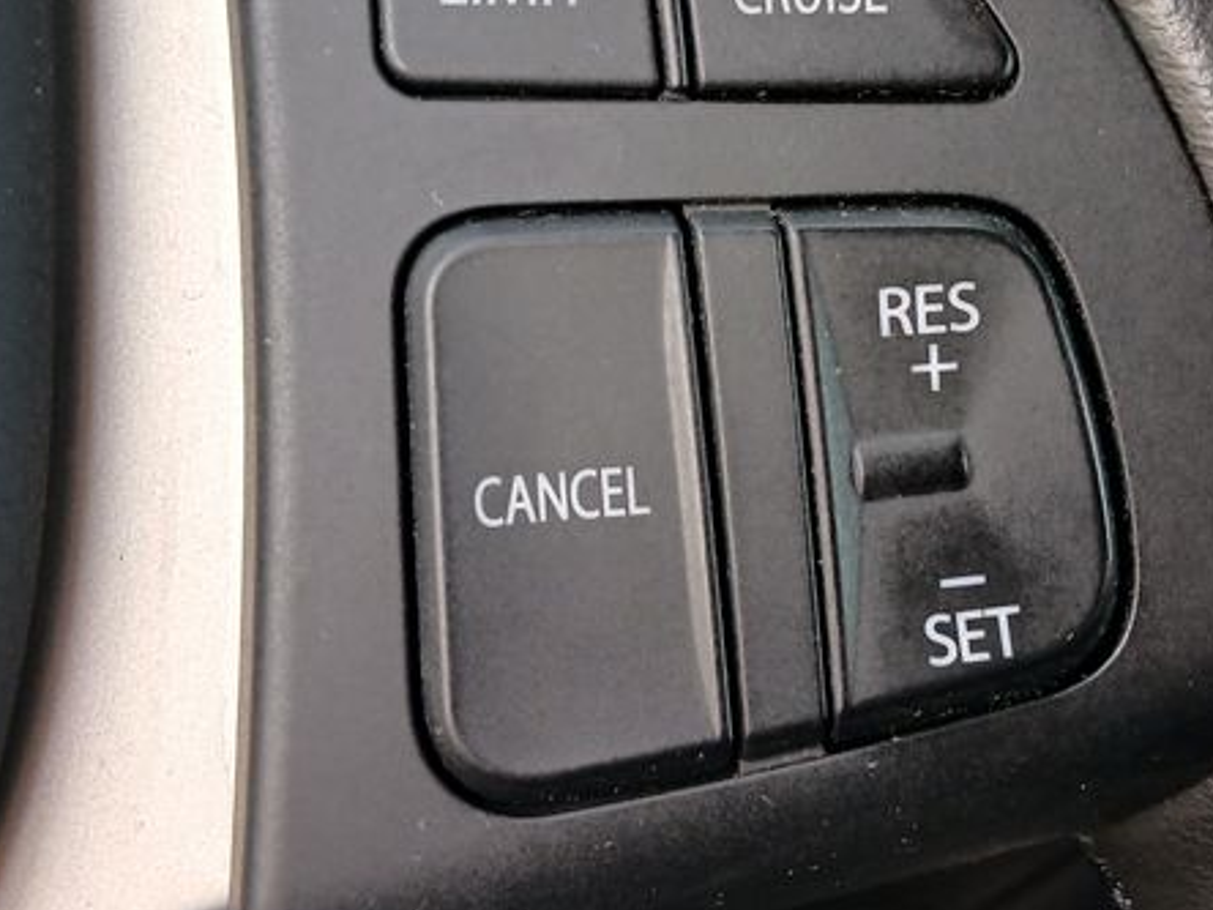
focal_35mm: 60
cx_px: 749
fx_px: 2102
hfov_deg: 32.1
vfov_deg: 24.3
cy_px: 298
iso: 100
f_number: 1.8
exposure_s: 1/50
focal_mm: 3.98
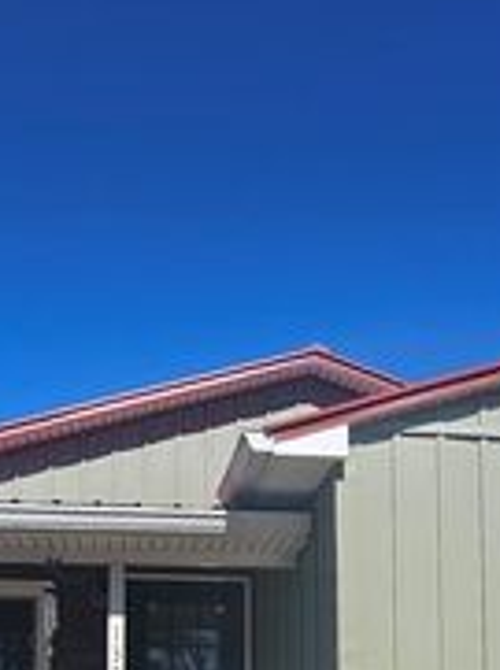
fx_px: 928
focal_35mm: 48
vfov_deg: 35.9
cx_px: 296
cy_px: 668
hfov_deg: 30.1
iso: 50
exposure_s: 1/3291
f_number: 2.2
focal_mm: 2.2
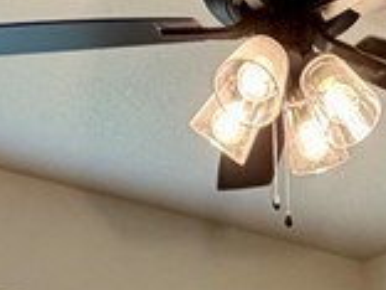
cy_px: 615
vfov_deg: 13.4
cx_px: 426
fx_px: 1026
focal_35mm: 92
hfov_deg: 20.3
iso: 250
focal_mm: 2.22
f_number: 2.2
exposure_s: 1/120
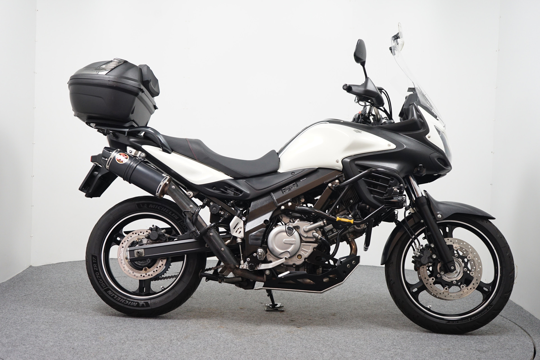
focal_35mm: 52
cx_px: 270
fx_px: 780
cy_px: 180
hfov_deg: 38.2
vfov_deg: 26.0
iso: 1000
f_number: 4.5
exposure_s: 1/60
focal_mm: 52
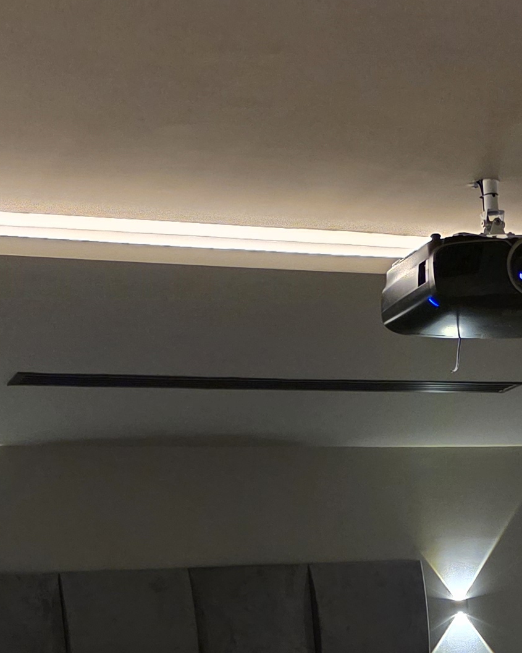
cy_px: 859
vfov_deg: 20.5
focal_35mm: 85
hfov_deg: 17.7
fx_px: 1641
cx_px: 505
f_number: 1.7
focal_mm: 6.3
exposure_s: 1/50
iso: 1250
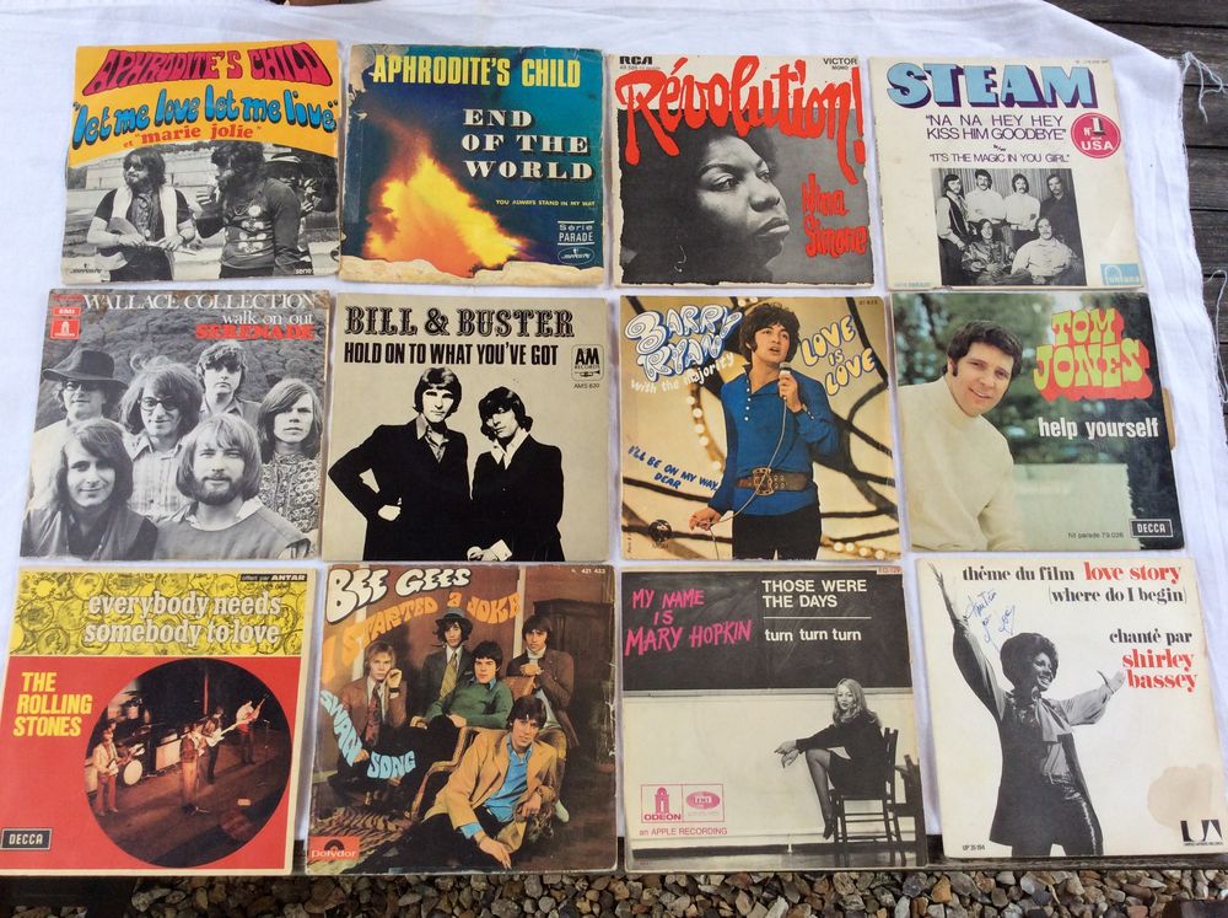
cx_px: 614
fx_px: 1134
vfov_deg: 44.1
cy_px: 459
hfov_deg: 56.9
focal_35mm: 32
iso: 50
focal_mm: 3.3
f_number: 2.4
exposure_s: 1/100
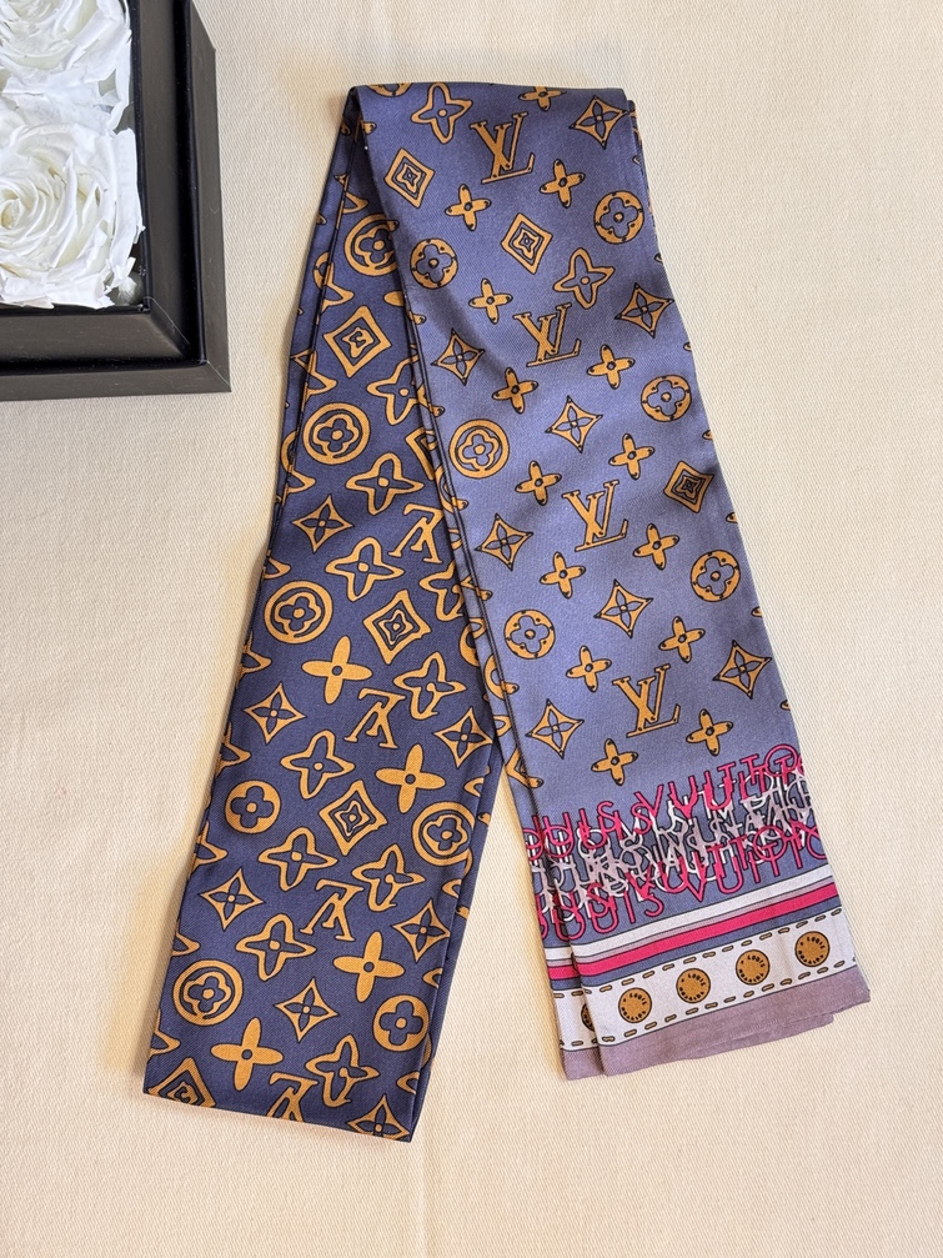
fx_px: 1744
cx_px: 472
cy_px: 629
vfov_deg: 39.7
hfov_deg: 30.3
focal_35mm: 48
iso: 200
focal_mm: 6.76
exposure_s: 1/49
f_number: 1.78
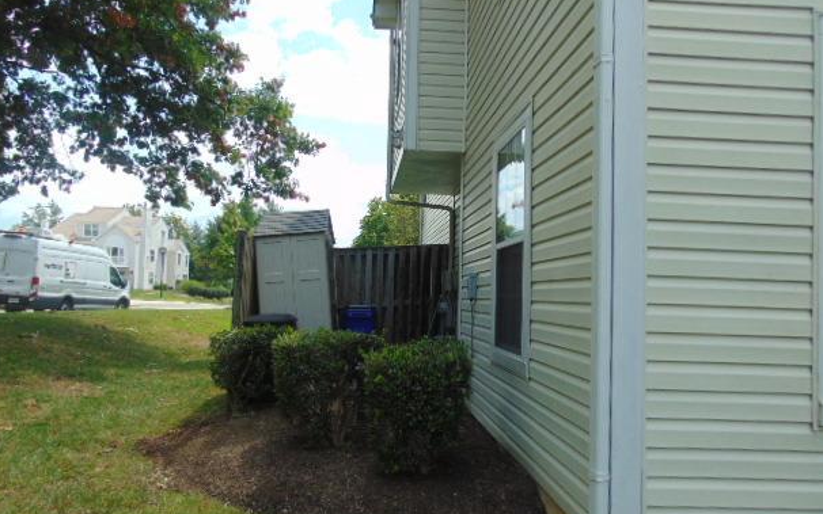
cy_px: 267
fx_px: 628
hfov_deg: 66.5
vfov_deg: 44.6
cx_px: 406
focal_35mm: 28
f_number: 3
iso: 80
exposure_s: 1/800
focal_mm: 4.5
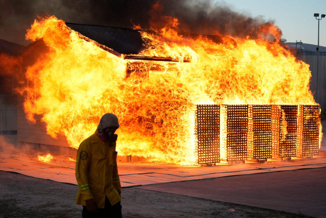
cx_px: 163
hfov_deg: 28.8
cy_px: 109
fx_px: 634
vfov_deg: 19.5
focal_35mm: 70
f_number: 2.8
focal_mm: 70
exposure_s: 1/6400
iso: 1000
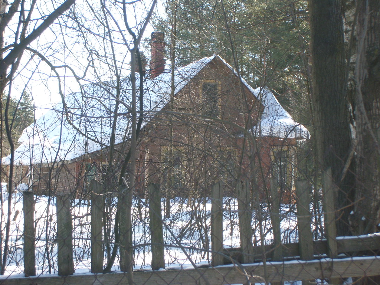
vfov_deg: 18.4
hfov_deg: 24.4
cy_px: 142
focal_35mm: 80
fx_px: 878
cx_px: 190
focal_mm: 13.39
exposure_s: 1/192
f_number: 4.3
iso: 50
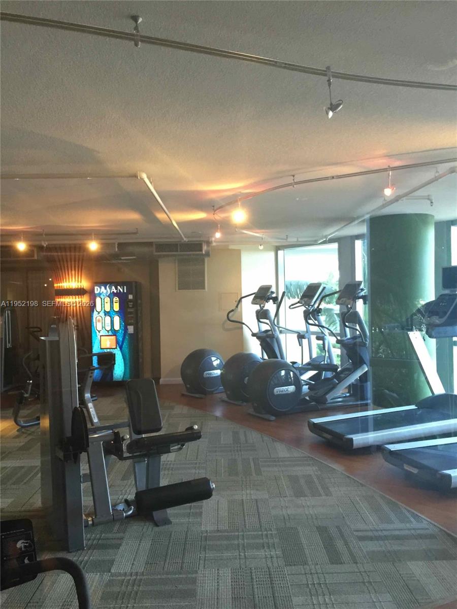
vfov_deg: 61.7
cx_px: 228
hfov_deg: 48.2
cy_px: 304
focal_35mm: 29
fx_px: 510
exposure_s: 1/15
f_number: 2.2
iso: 125
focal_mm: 4.15
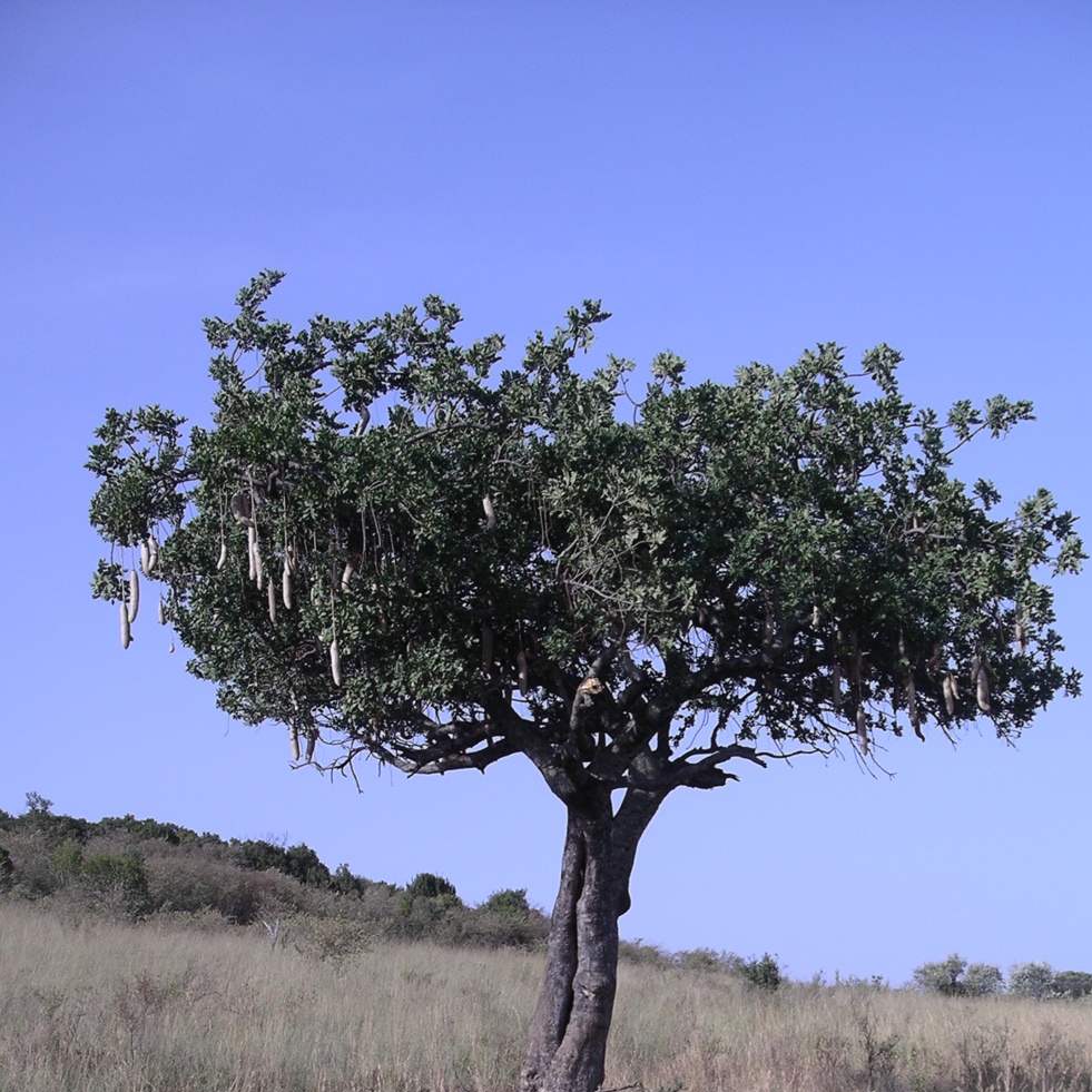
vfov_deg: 22.7
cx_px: 578
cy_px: 873
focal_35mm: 75
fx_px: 2677
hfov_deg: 23.1
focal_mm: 10.9
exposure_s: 1/1250
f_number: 3.2
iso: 64
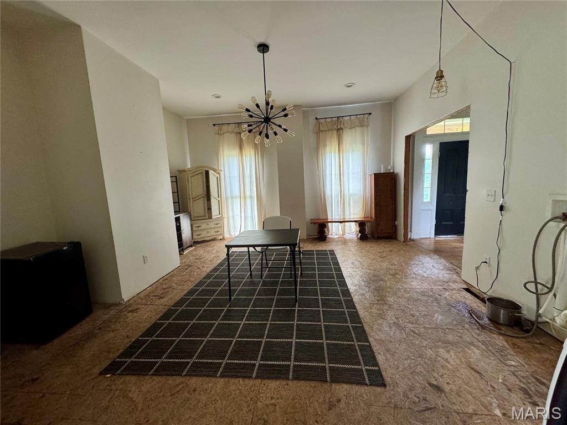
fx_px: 229
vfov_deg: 85.7
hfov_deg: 102.1
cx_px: 284
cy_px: 212
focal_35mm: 14
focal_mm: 2.22
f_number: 2.2
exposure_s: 1/68
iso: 320
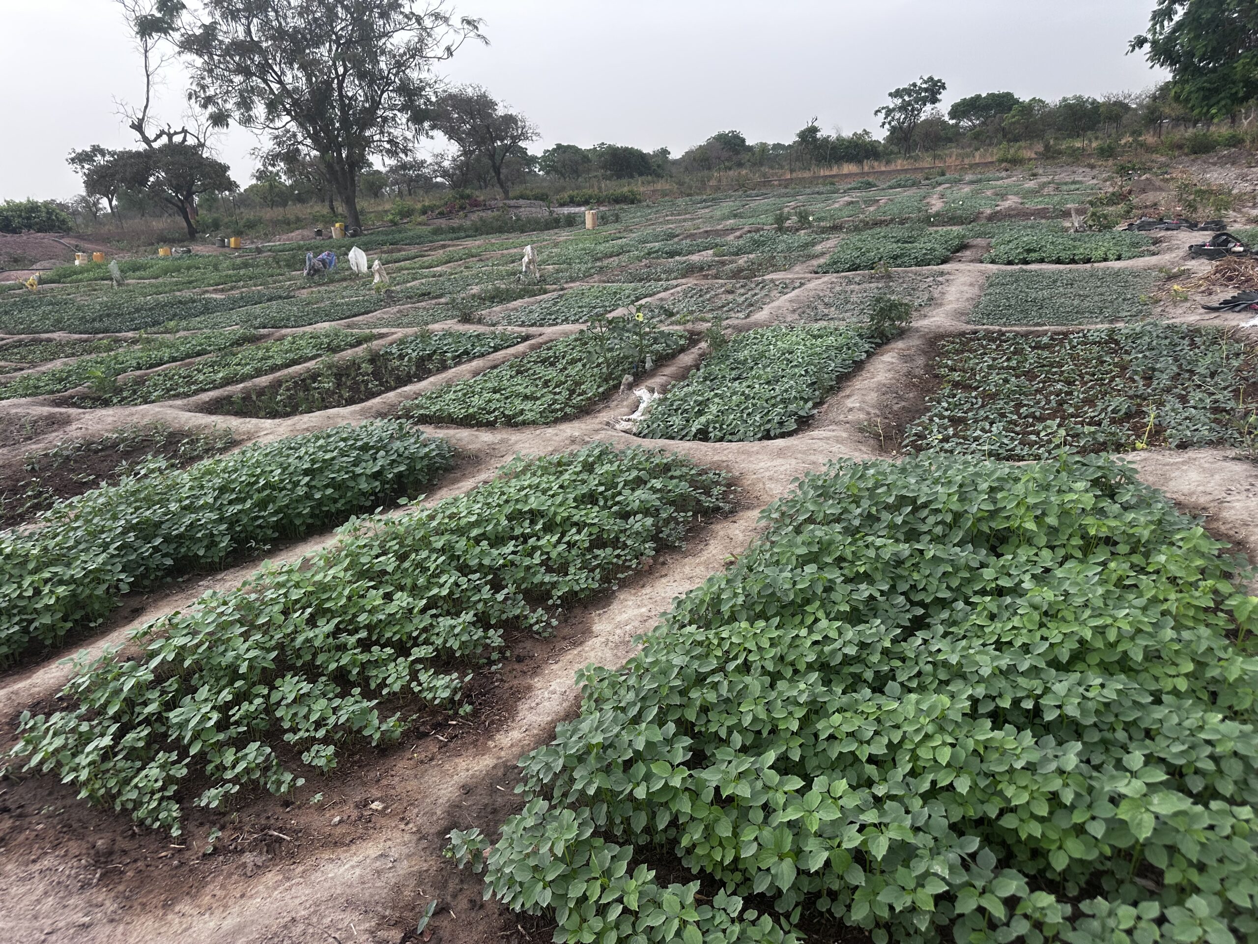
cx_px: 629
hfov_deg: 71.6
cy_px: 472
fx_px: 872
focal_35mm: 24
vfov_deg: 56.8
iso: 80
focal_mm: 6.86
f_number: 1.78
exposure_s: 1/587
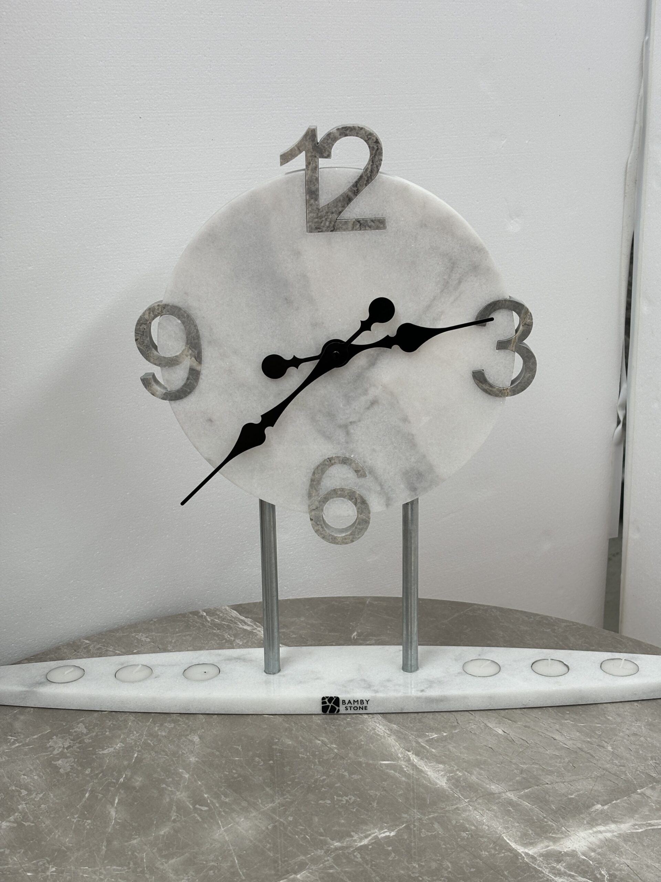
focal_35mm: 52
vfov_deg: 36.8
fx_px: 1324
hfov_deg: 28.0
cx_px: 330
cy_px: 441
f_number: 1.6
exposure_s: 1/121
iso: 25
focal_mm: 5.96
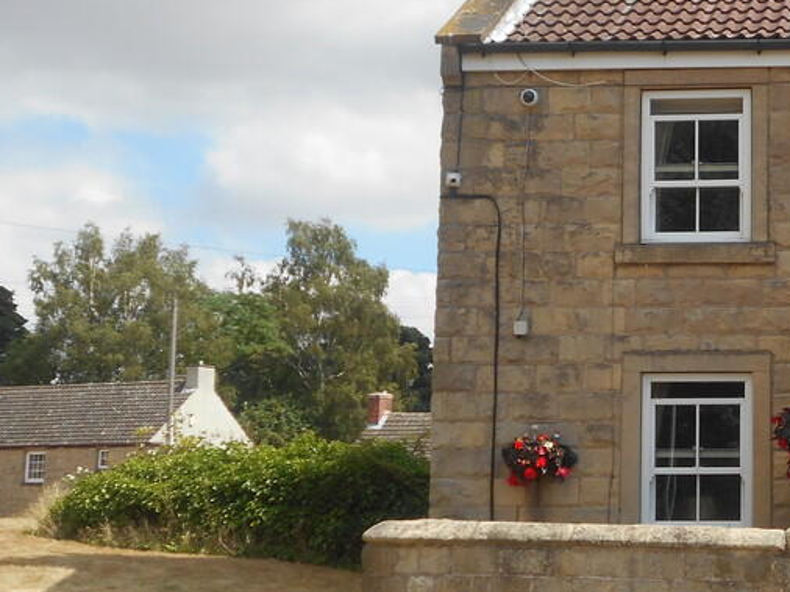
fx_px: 1802
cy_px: 239
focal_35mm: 79
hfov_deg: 23.7
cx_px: 787
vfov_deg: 18.6
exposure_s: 1/640
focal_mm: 6.7
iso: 80
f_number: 3.9
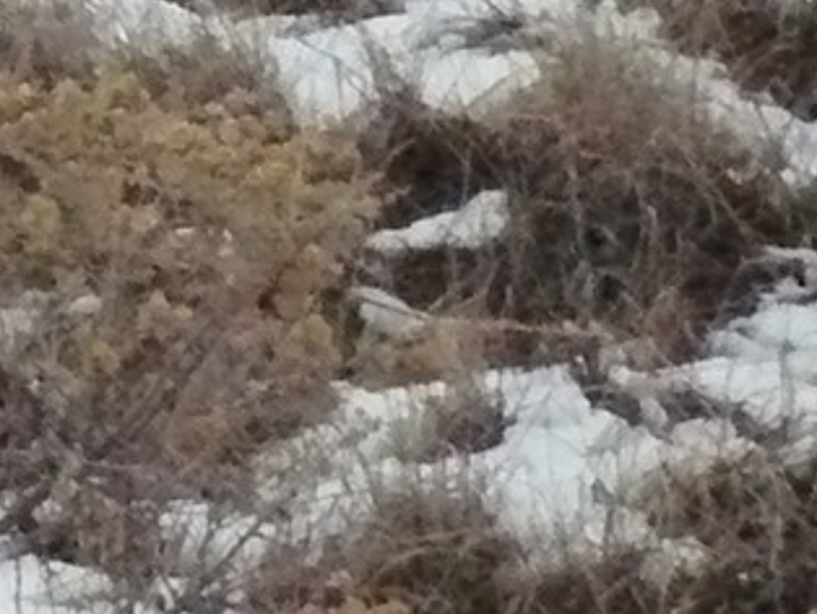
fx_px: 5409
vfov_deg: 6.0
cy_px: -1275
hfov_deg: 7.6
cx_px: -1546
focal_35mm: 229
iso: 800
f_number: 8
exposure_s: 1/1000
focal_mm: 6
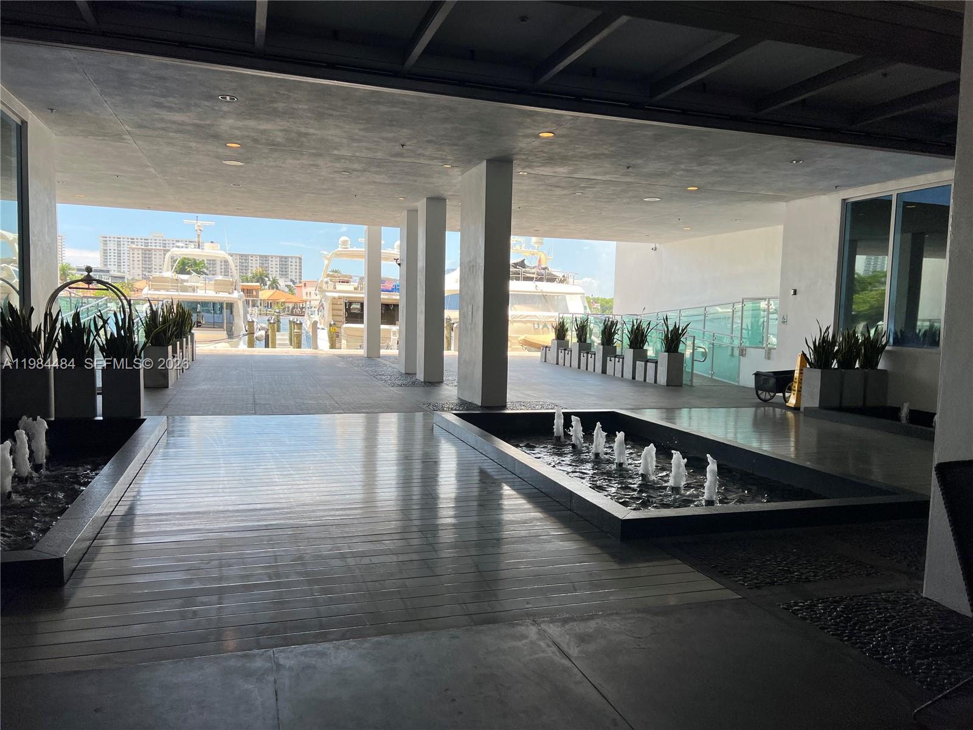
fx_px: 731
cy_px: 365
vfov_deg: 53.1
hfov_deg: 67.3
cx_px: 486
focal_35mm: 26
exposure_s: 1/763
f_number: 1.5
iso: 50
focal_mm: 5.7
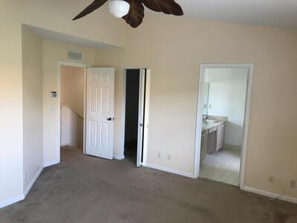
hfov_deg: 63.4
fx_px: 240
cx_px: 148
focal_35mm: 28
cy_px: 112
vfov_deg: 49.7
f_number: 1.8
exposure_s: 1/30
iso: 25
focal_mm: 3.99
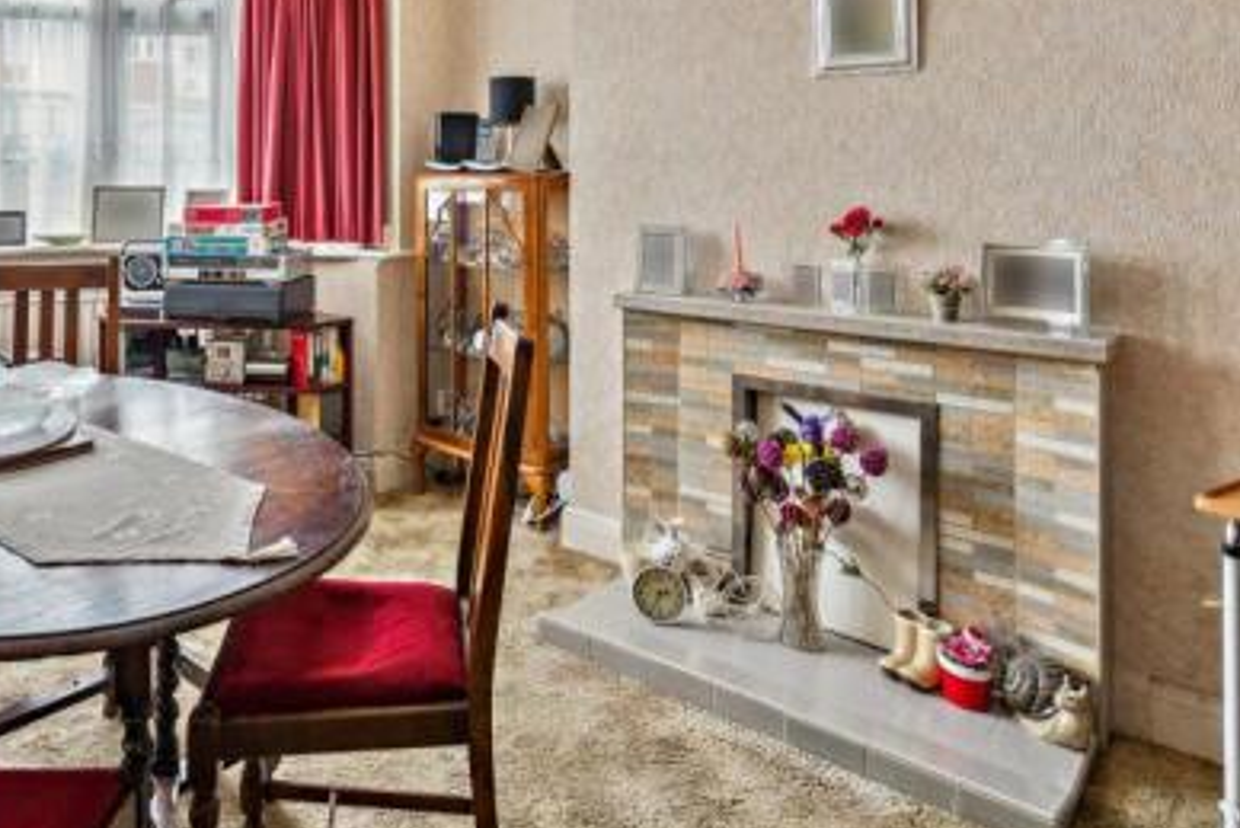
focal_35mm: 27
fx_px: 930
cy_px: 168
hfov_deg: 65.3
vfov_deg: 45.6
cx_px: 396
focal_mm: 16
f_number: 8
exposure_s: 1/6
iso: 640
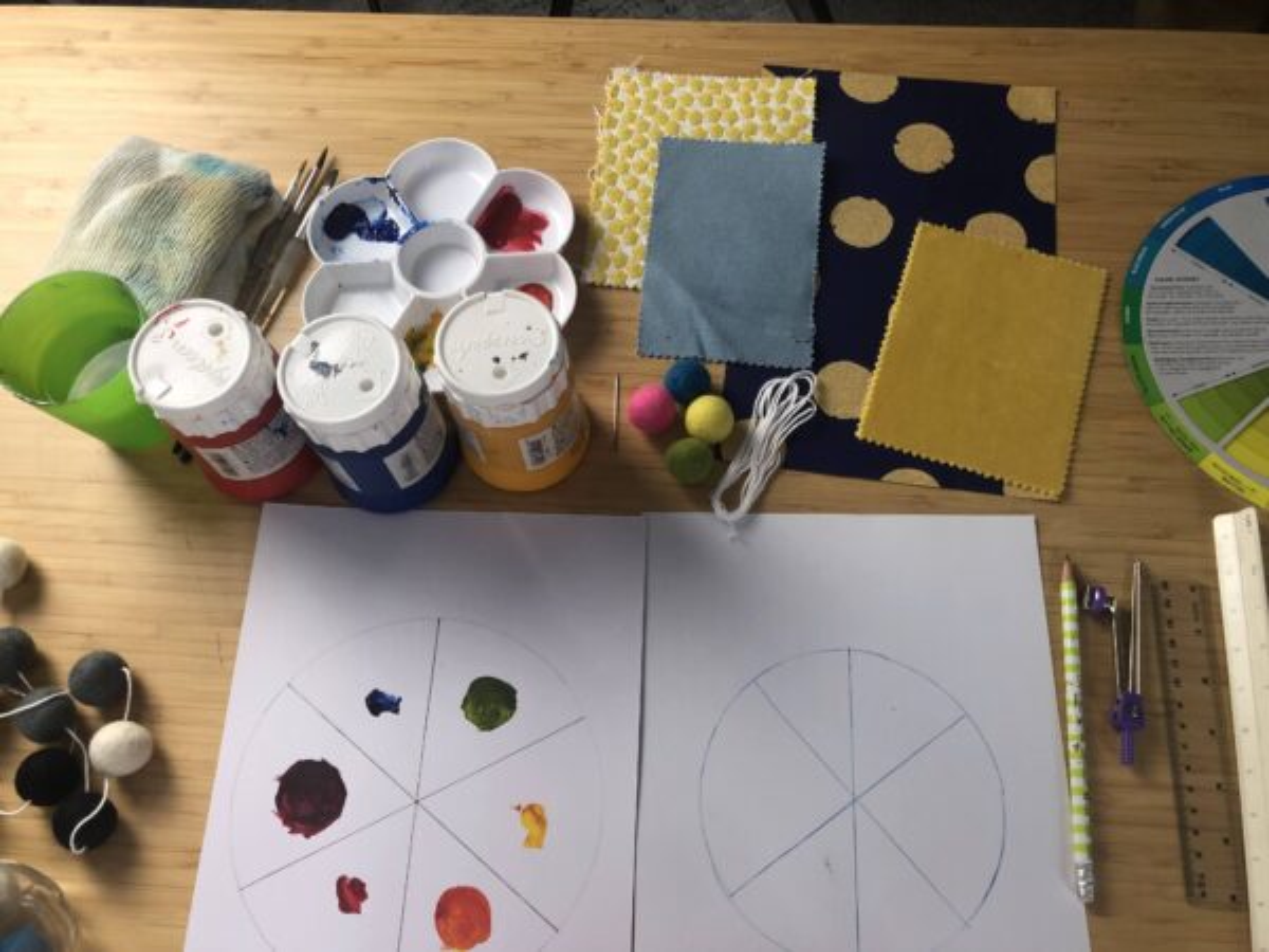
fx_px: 1026
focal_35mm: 28
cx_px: 634
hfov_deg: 63.4
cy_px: 476
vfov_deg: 49.7
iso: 32
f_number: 1.8
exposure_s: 1/33
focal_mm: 3.99
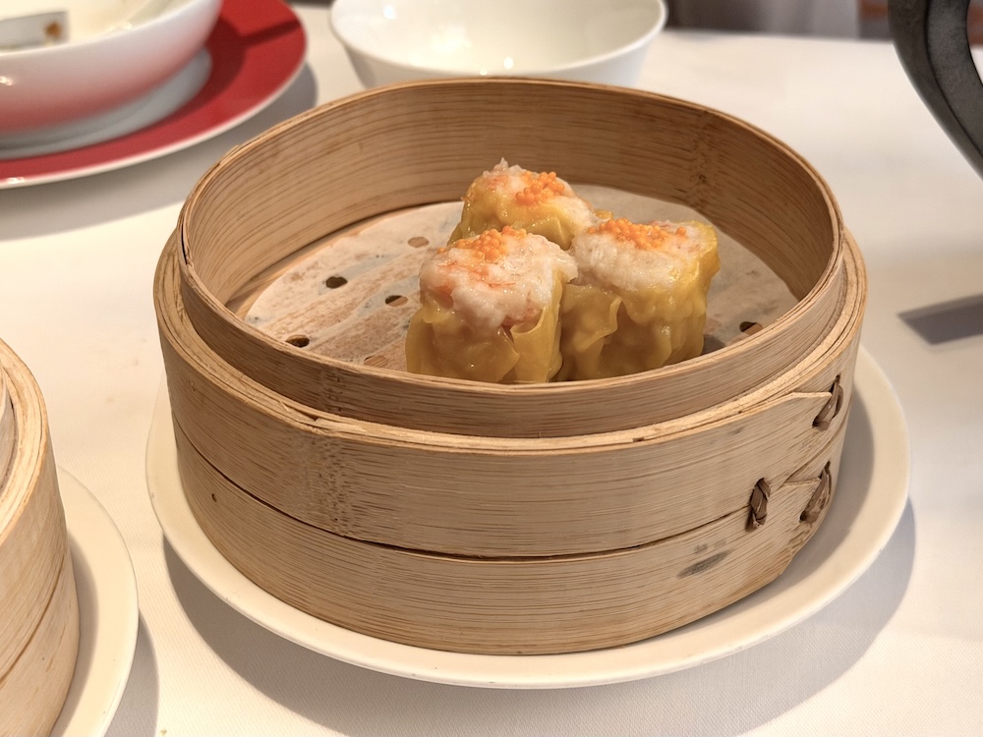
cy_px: 368
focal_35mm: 48
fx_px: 1363
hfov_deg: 39.7
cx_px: 492
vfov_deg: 30.3
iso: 320
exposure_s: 1/33
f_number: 1.78
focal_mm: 6.76
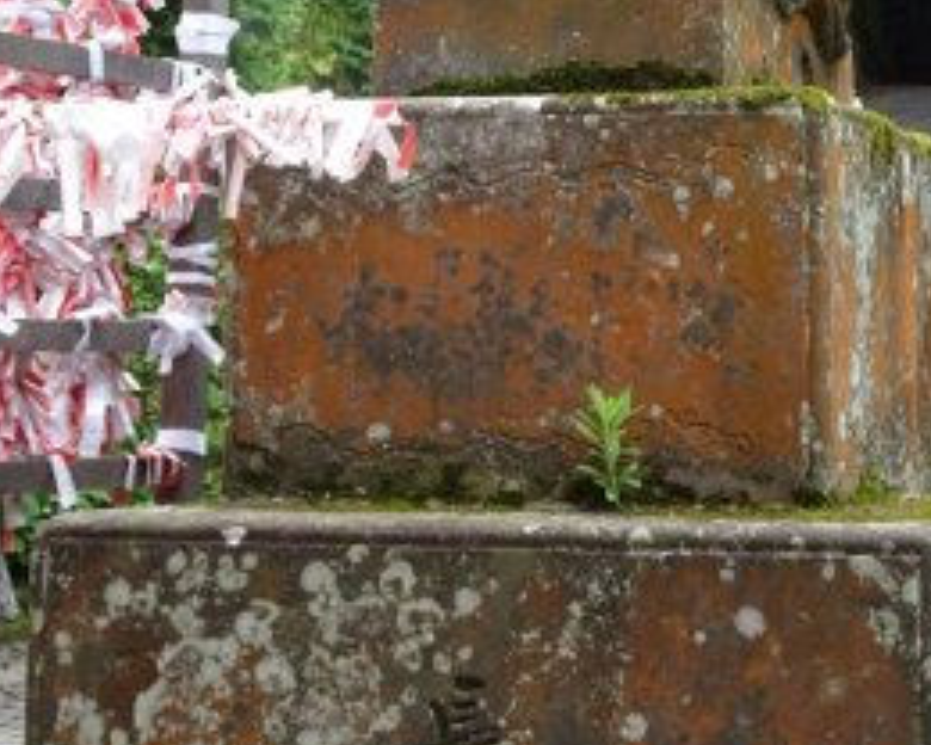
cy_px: 32
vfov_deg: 16.1
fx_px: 2590
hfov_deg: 20.3
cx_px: 603
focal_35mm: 94
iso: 80
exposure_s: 1/60
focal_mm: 8.51
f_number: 4.5
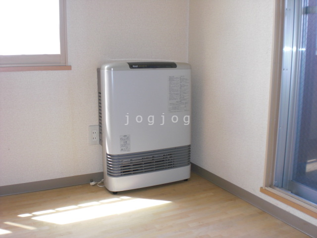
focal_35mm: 38
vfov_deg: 37.7
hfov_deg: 49.0
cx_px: 158
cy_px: 119
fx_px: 348
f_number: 3.1
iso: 100
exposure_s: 1/80
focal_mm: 6.3
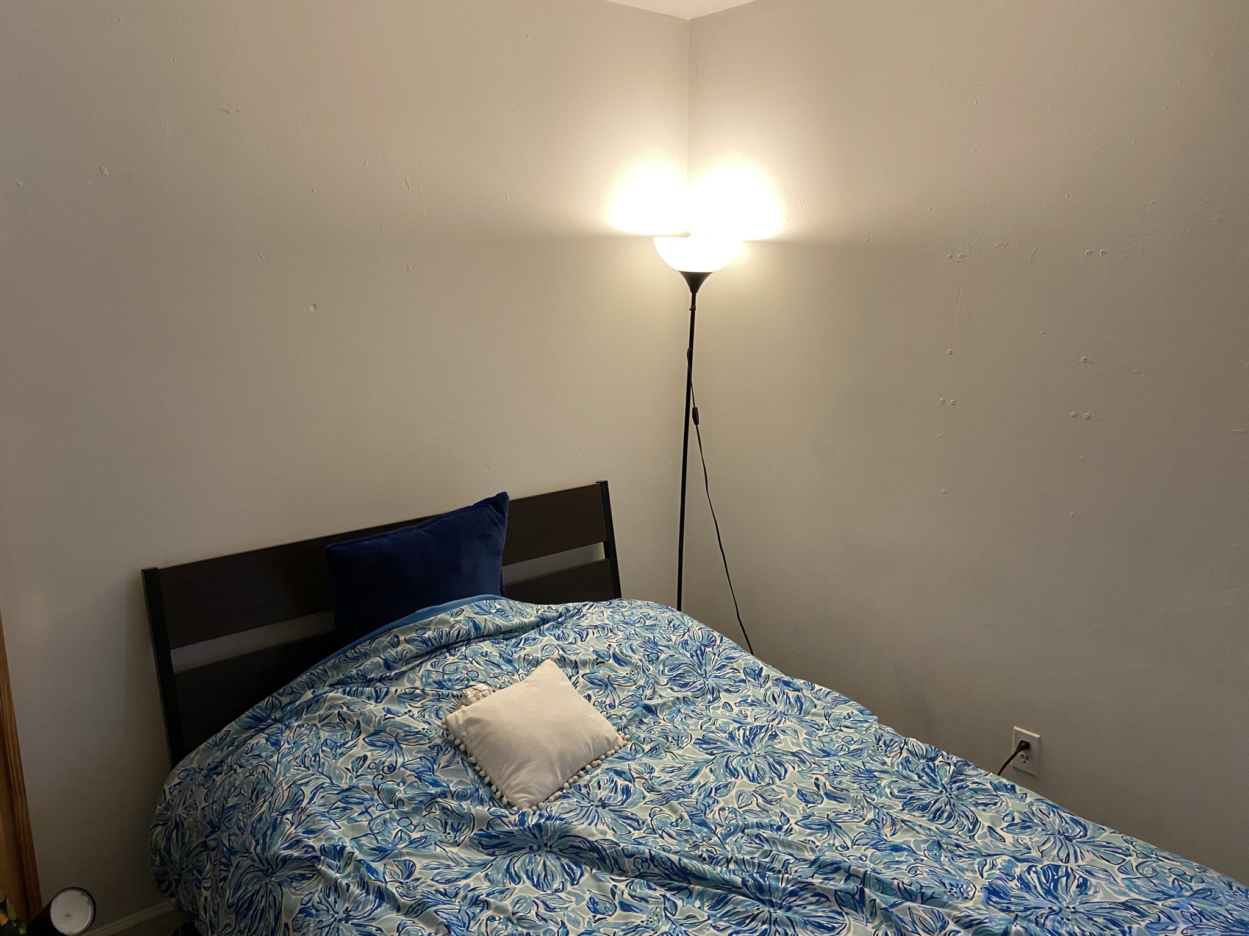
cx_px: 624
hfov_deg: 67.3
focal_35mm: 26
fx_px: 938
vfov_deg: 53.1
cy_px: 468
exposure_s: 1/60
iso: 100
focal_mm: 4.25
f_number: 1.8
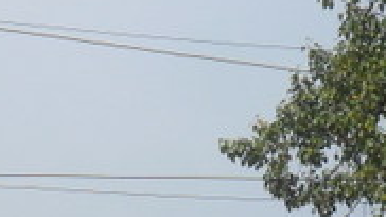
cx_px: -93
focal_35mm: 211
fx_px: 2158
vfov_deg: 5.6
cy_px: 457
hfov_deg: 10.0
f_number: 4.5
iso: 100
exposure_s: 1/750
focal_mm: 7.8
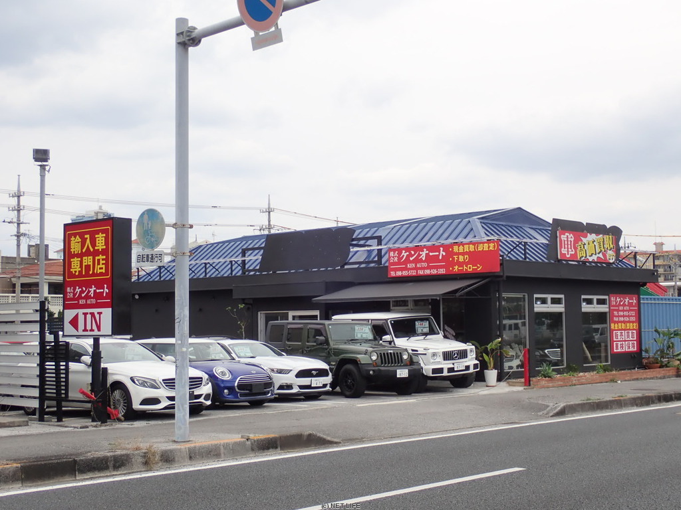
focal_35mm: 49
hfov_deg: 38.9
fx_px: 964
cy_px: 255
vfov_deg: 29.7
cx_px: 340
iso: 100
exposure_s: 1/320
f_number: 4.5
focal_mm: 8.99
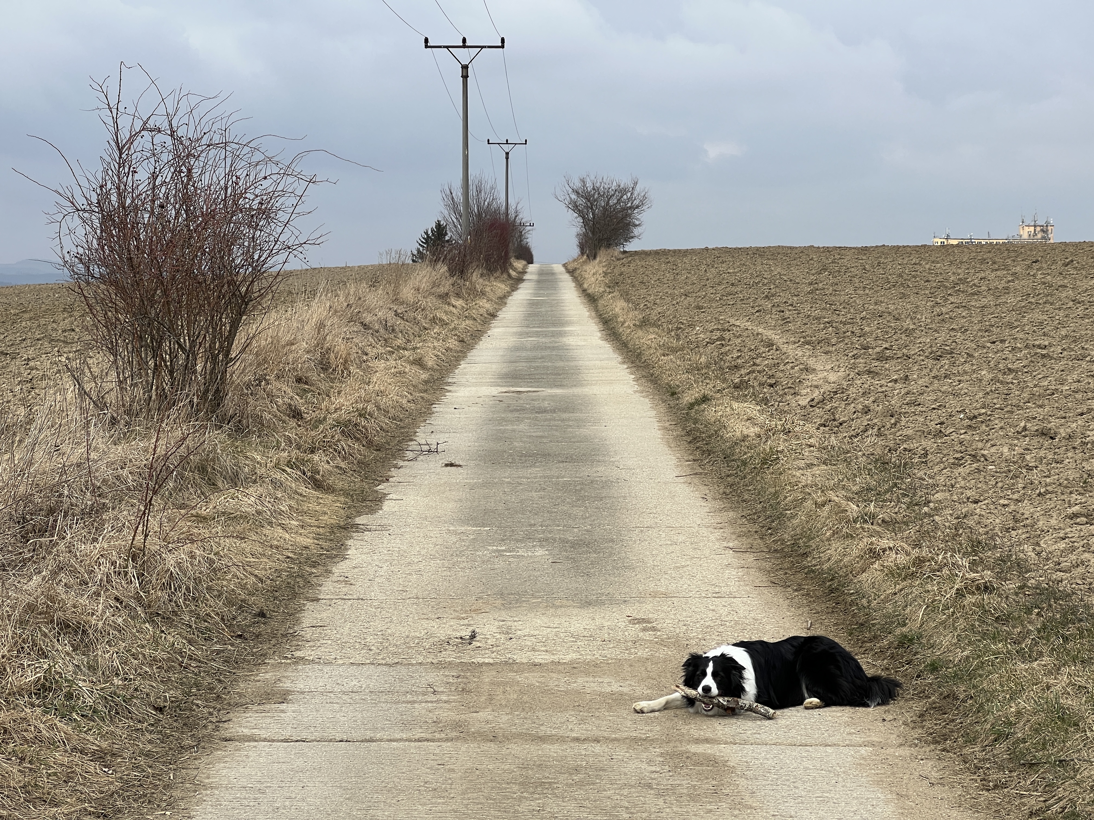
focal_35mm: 77
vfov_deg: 19.1
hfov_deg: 25.3
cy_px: 410
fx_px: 2433
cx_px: 547
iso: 32
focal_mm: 9
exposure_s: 1/786
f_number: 2.8
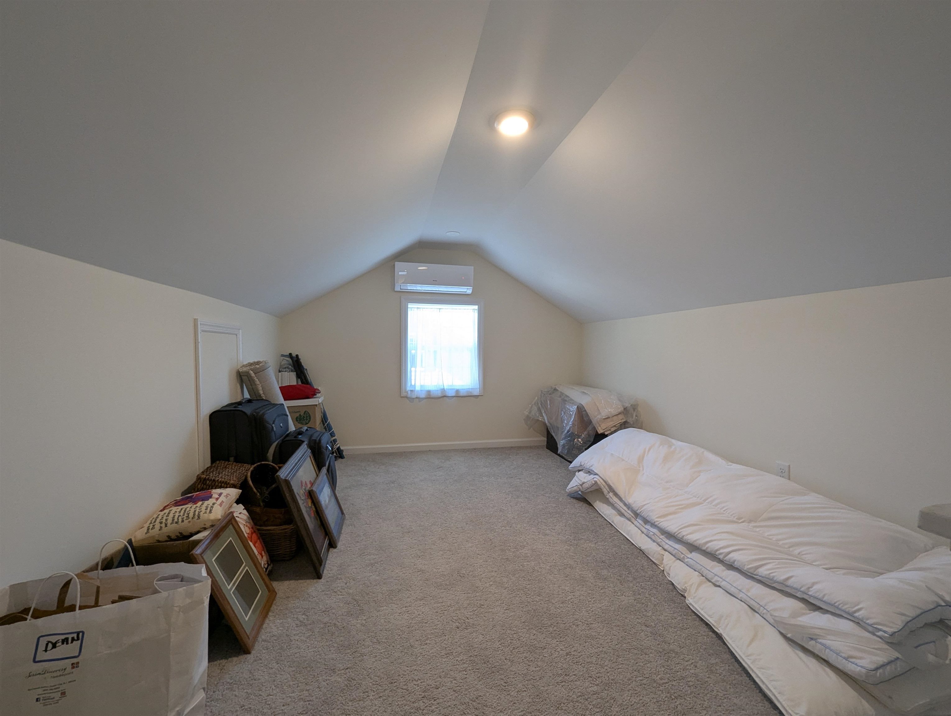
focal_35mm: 13
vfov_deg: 90.1
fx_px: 358
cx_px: 476
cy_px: 358
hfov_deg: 106.1
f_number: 2.2
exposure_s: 1/30
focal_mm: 1.95
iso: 54
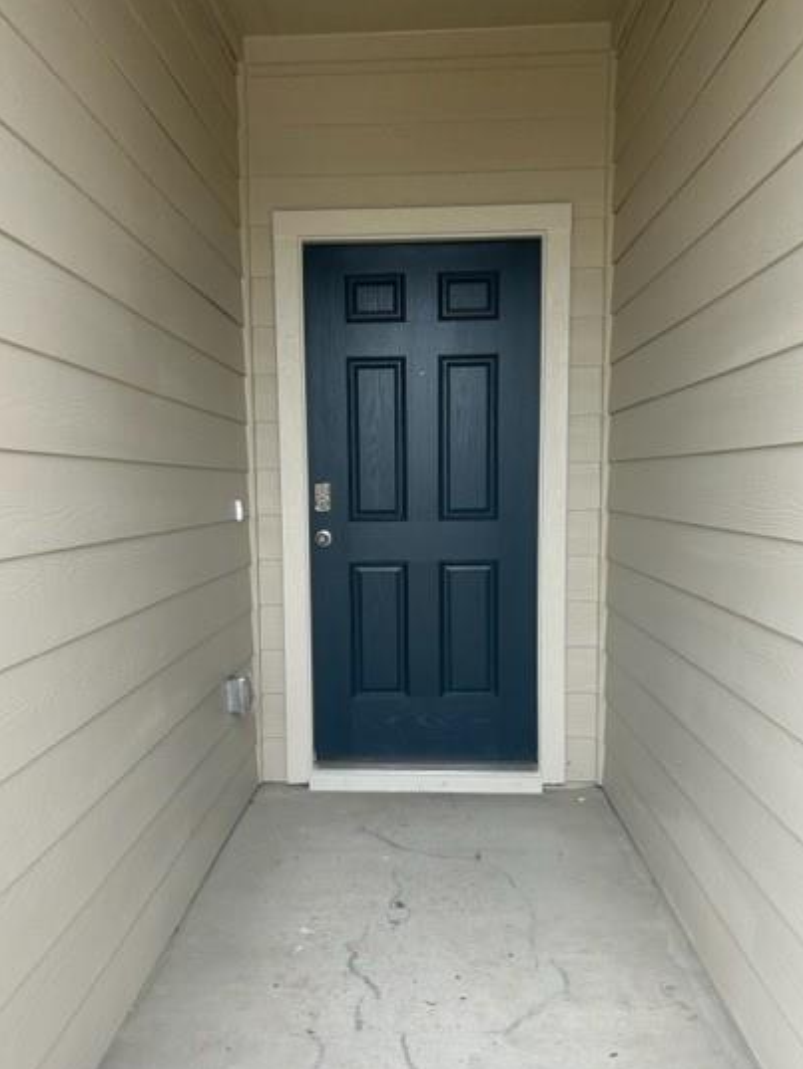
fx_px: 958
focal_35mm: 31
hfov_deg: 45.4
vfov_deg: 58.2
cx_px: 379
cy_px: 585
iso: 40
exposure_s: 1/159
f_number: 1.5
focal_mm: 5.7
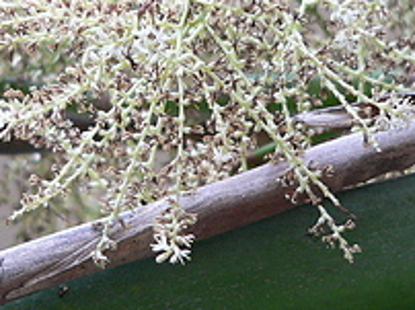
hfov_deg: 6.1
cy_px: 42
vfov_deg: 4.6
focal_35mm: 325
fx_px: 3892
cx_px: 164
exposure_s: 1/50
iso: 150
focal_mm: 21.8
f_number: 2.8
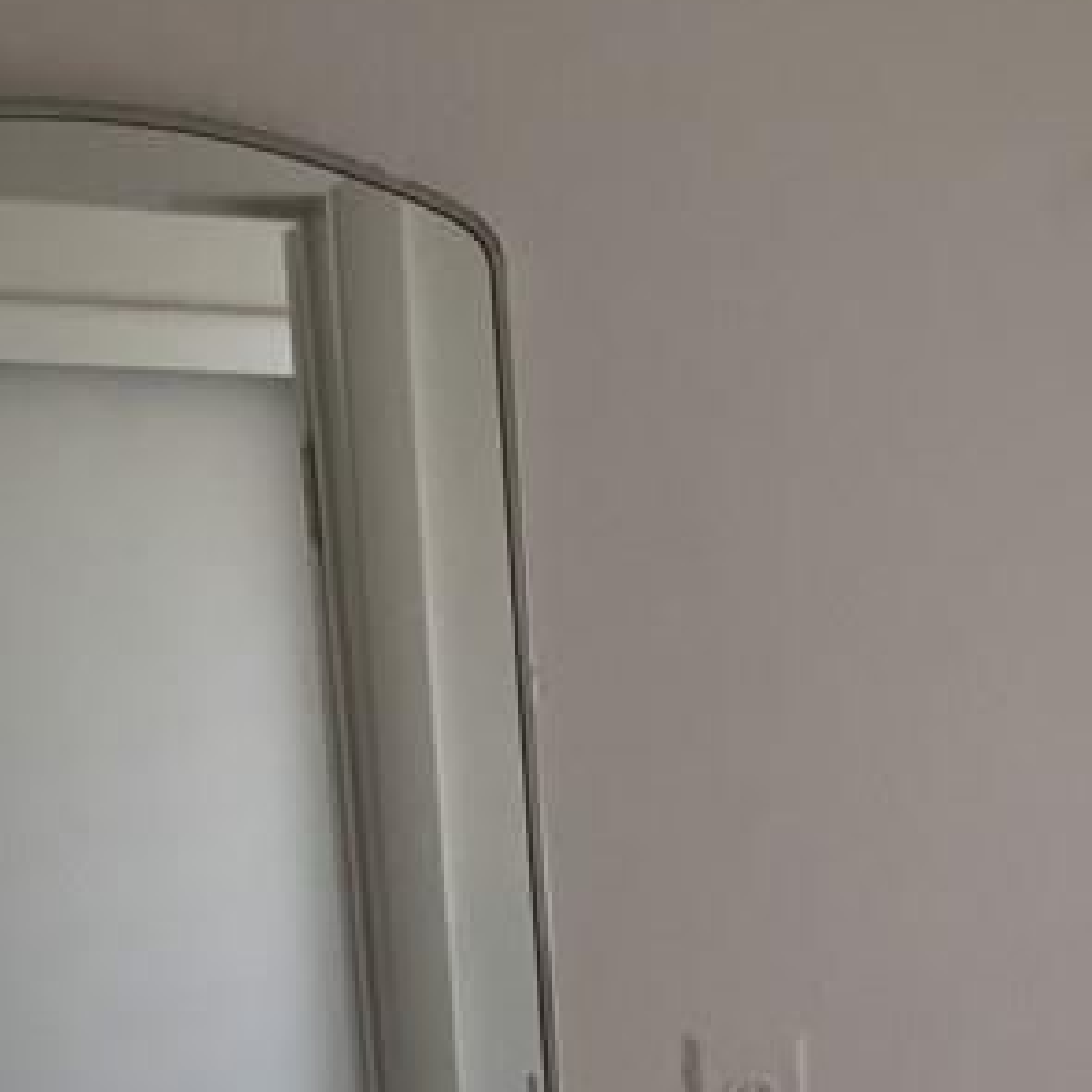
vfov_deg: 16.8
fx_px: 3176
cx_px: 1244
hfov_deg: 18.6
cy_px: 1840
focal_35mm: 89
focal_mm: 4.15
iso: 64
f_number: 2.2
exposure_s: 1/30
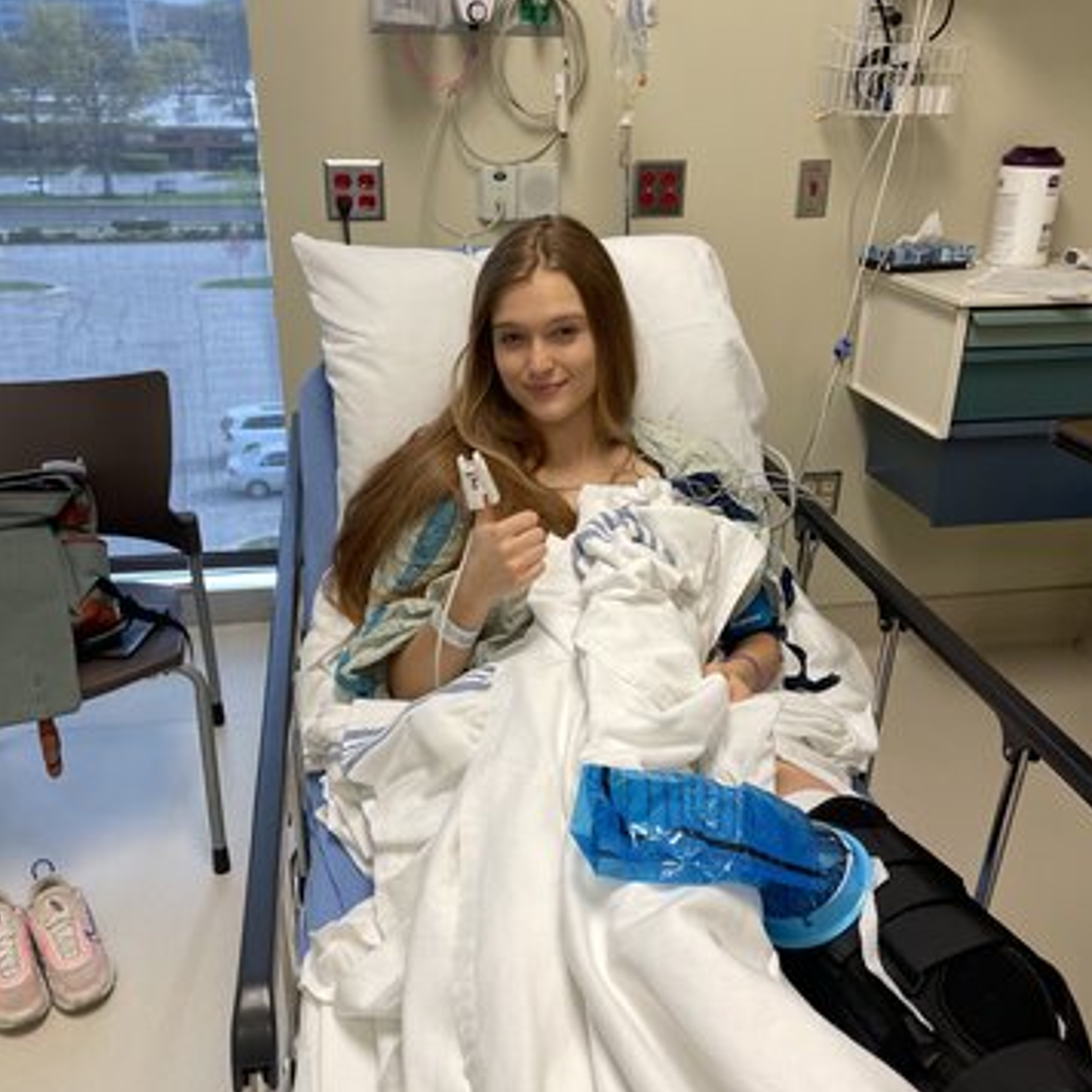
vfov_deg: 52.5
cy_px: 564
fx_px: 1106
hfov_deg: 52.5
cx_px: 549
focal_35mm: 31
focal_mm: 4.2
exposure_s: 1/120
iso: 64
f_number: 1.6
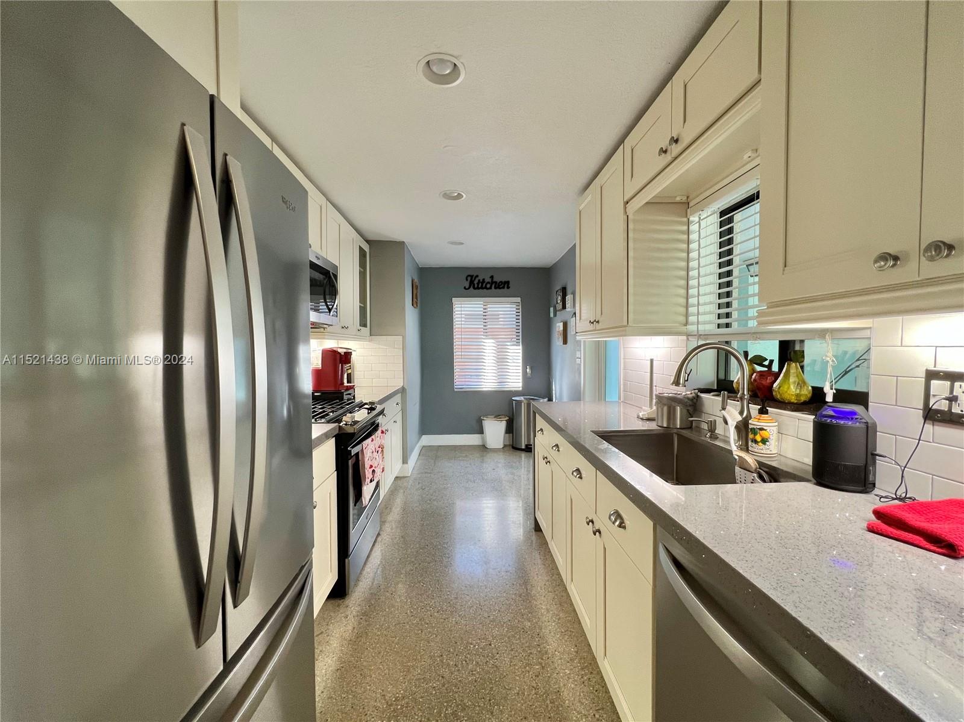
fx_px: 362
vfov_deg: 89.9
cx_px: 482
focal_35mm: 13
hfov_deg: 106.2
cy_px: 361
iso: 125
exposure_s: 1/120
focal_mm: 1.57
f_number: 1.8
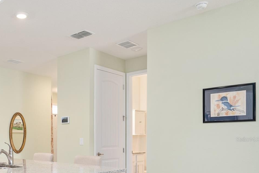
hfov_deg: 47.7
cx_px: 42
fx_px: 270
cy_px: 139
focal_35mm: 38
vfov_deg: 34.4
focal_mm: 22.3
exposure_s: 1/4
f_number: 7.1
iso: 160
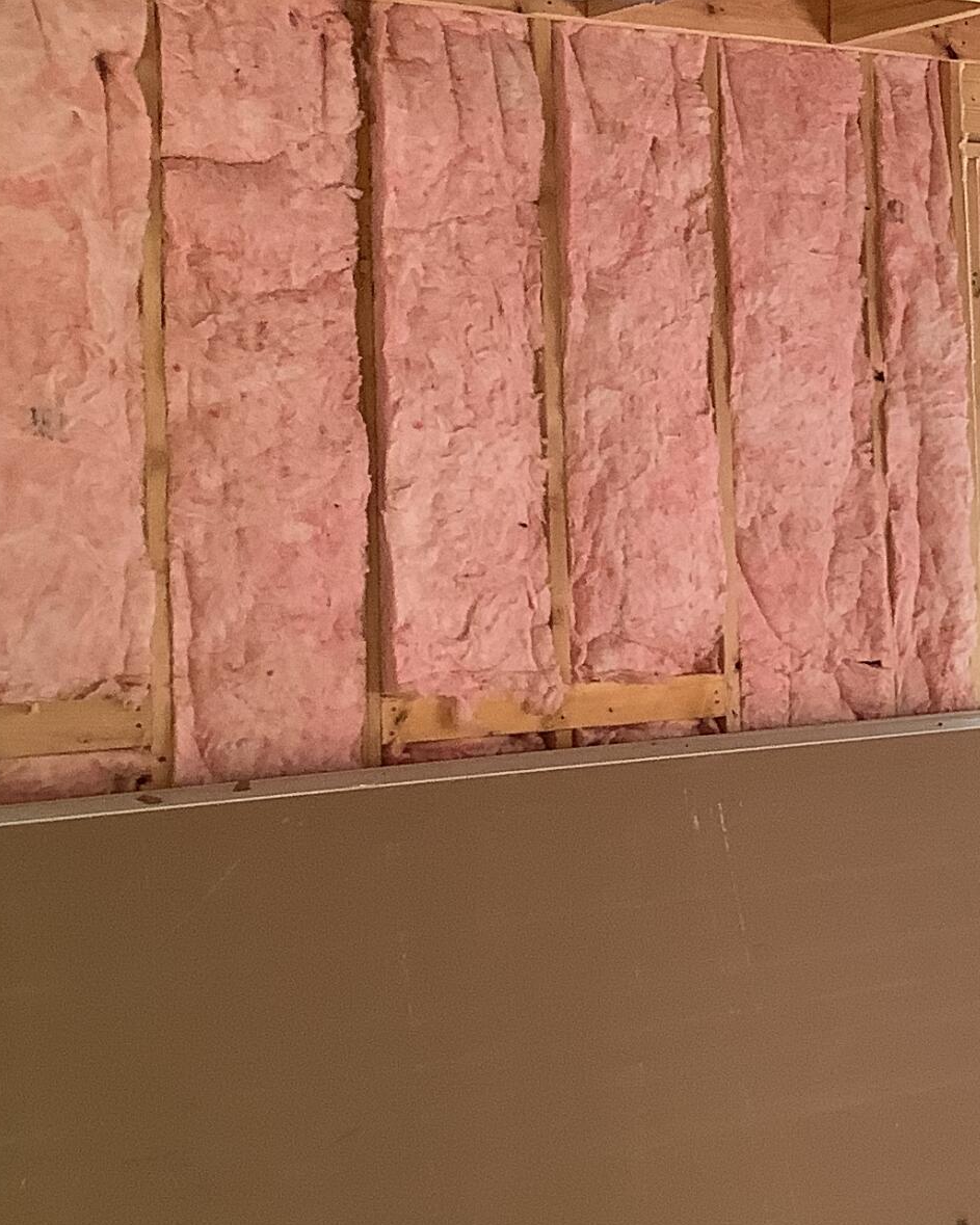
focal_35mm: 77
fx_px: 2792
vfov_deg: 24.6
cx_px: 918
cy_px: 370
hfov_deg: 19.5
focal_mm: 3.3
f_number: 2.4
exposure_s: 1/50
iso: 80
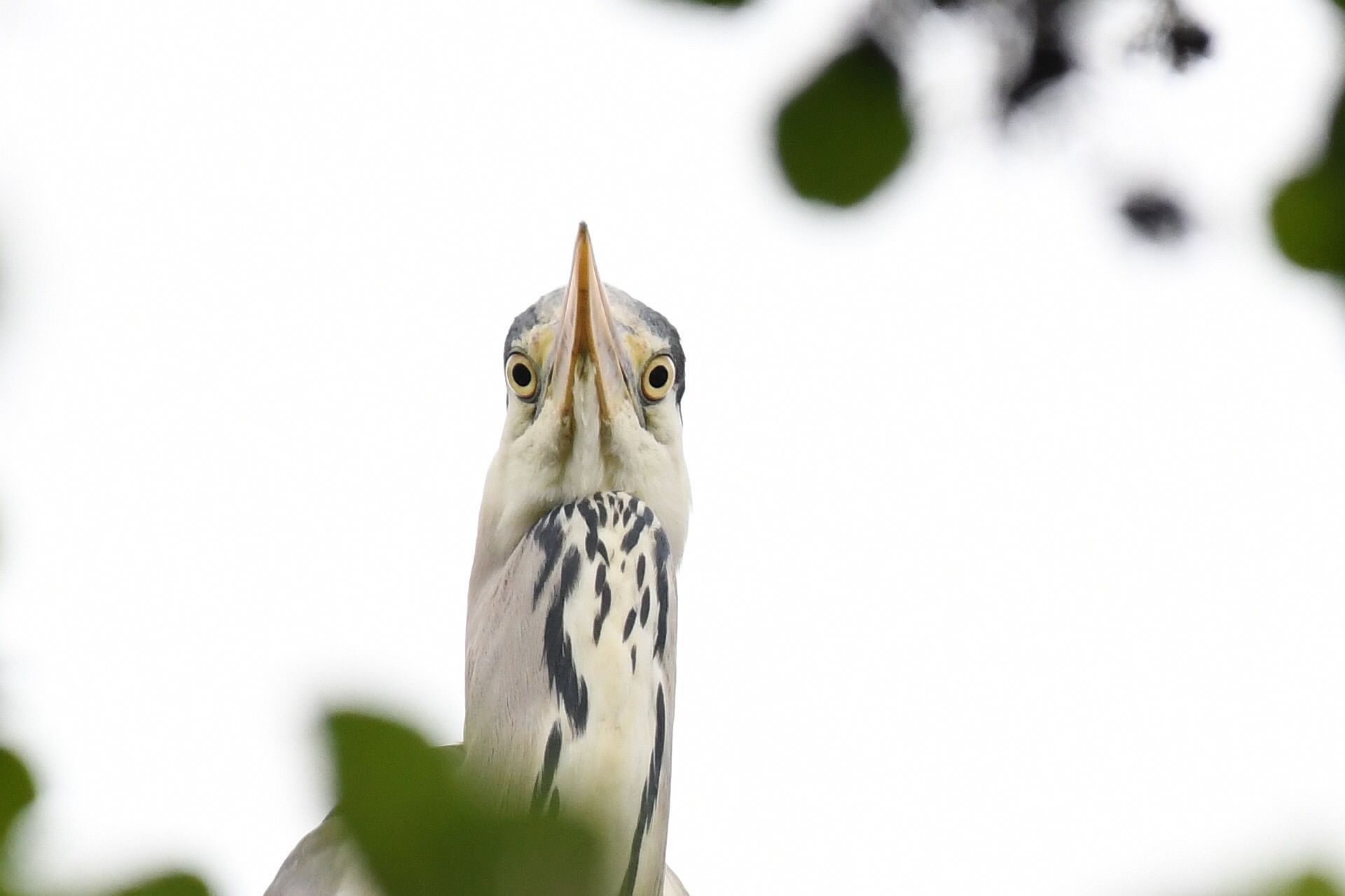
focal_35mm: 900
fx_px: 33622
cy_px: 448
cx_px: 672
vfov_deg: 1.5
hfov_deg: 2.3
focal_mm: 600
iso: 1000
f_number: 6.3
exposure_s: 1/1000
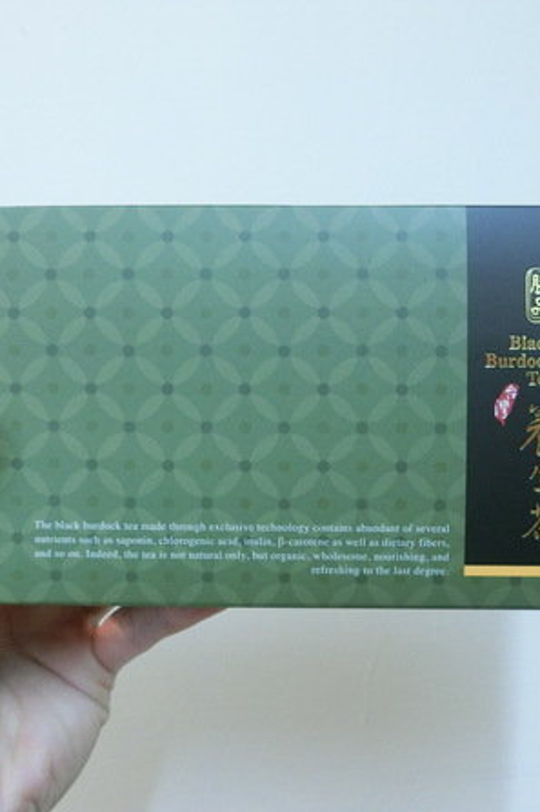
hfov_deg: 37.6
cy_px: 406
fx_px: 788
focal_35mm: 35
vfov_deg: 54.5
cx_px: 342
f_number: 2.8
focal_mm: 5.4
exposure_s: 1/30
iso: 500
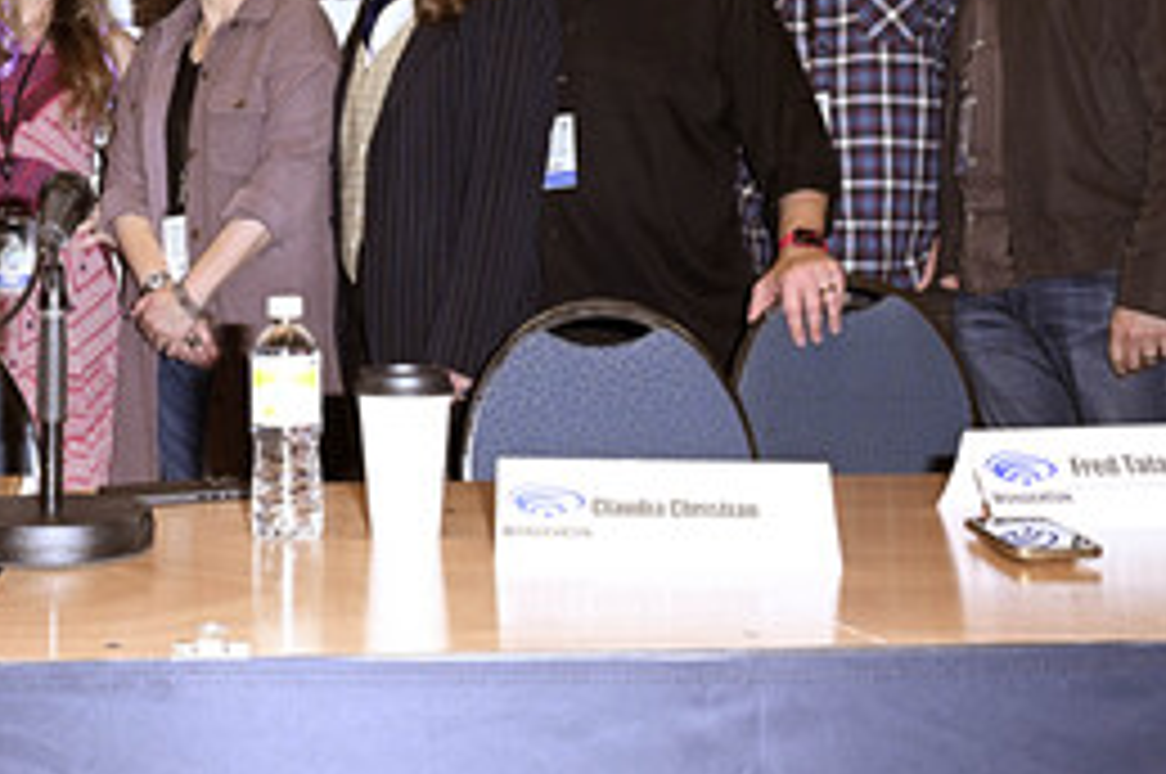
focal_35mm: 54
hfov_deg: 36.2
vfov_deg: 24.8
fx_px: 1747
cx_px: 317
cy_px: 207
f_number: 5.6
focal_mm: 31
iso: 2500
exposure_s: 1/250
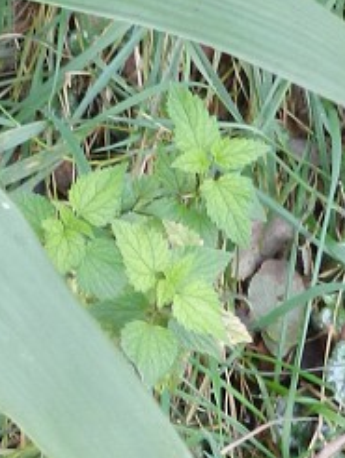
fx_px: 2069
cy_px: 115
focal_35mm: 156
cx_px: -360
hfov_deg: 8.9
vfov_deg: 12.6
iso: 160
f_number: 3.7
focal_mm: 5.6
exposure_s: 1/60
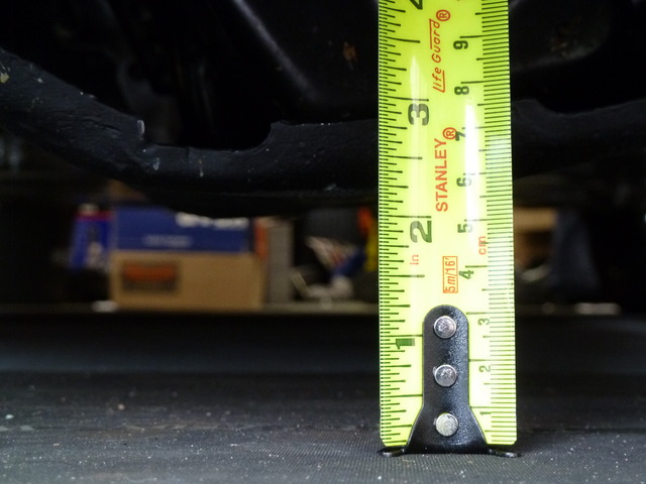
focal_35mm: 72
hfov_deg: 27.0
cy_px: 242
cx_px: 323
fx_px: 1344
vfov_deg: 20.4
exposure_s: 1/10
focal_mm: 11.9
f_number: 4.1
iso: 400
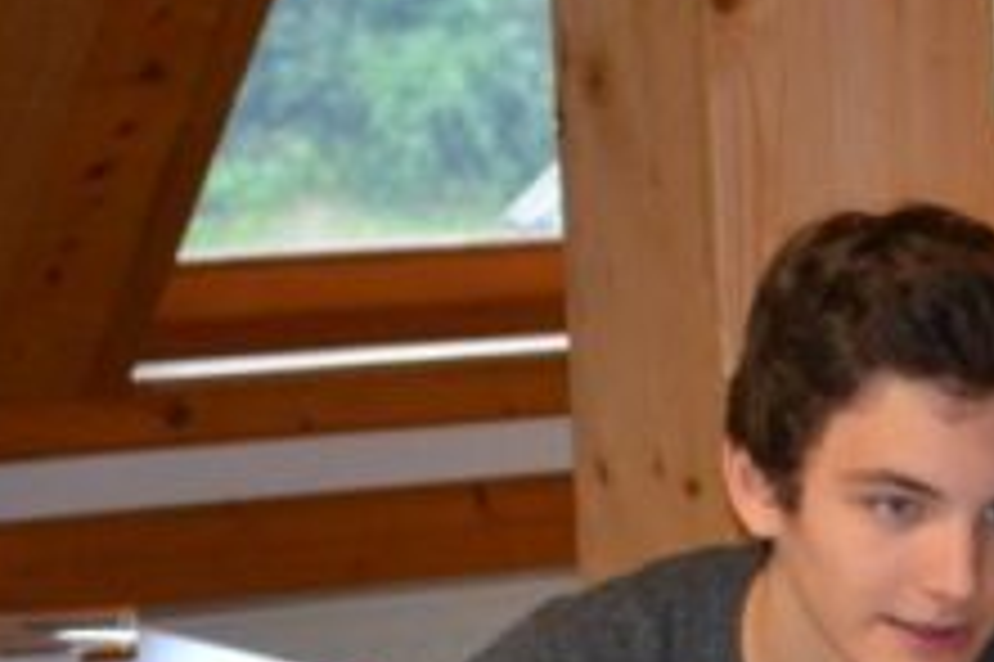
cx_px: 1039
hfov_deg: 10.7
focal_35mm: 191
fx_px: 5270
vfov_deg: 7.1
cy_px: 811
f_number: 5.3
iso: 2000
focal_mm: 44
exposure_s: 1/60
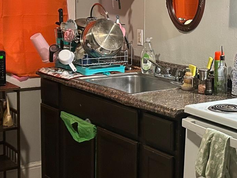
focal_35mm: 77
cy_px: 68
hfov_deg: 24.4
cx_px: 227
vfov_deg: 19.1
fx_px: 527
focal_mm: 5.7
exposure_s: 1/60
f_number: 1.5
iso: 400
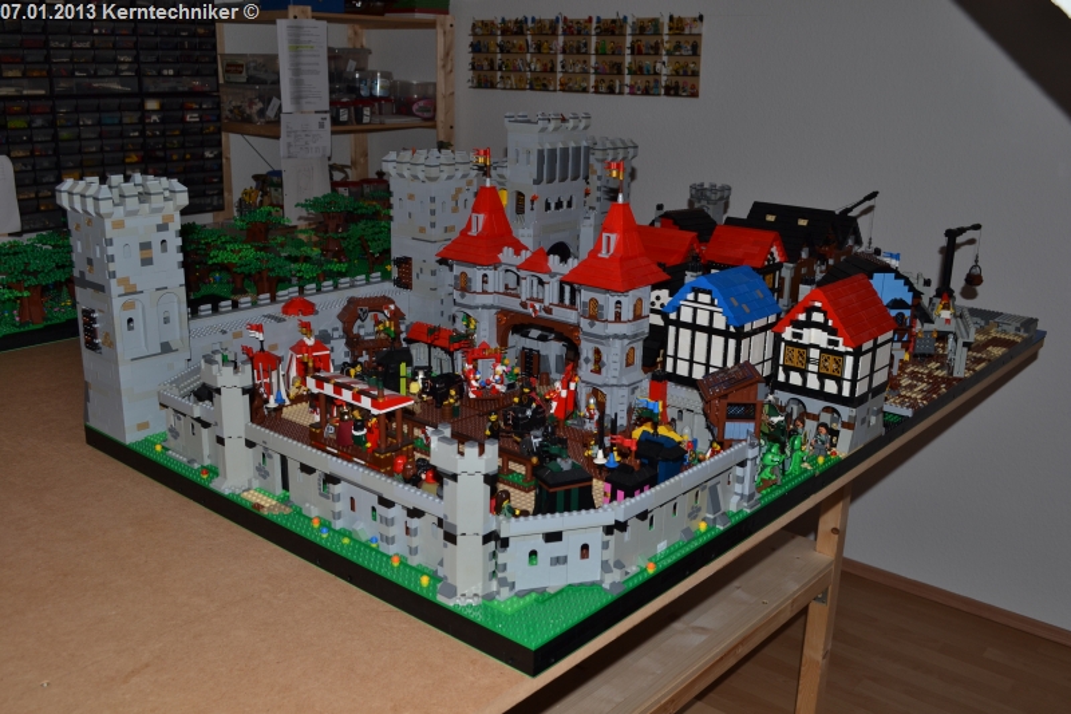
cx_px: 536
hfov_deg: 57.2
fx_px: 981
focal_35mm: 33
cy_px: 357
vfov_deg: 40.0
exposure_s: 1/60
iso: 110
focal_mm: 22
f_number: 8
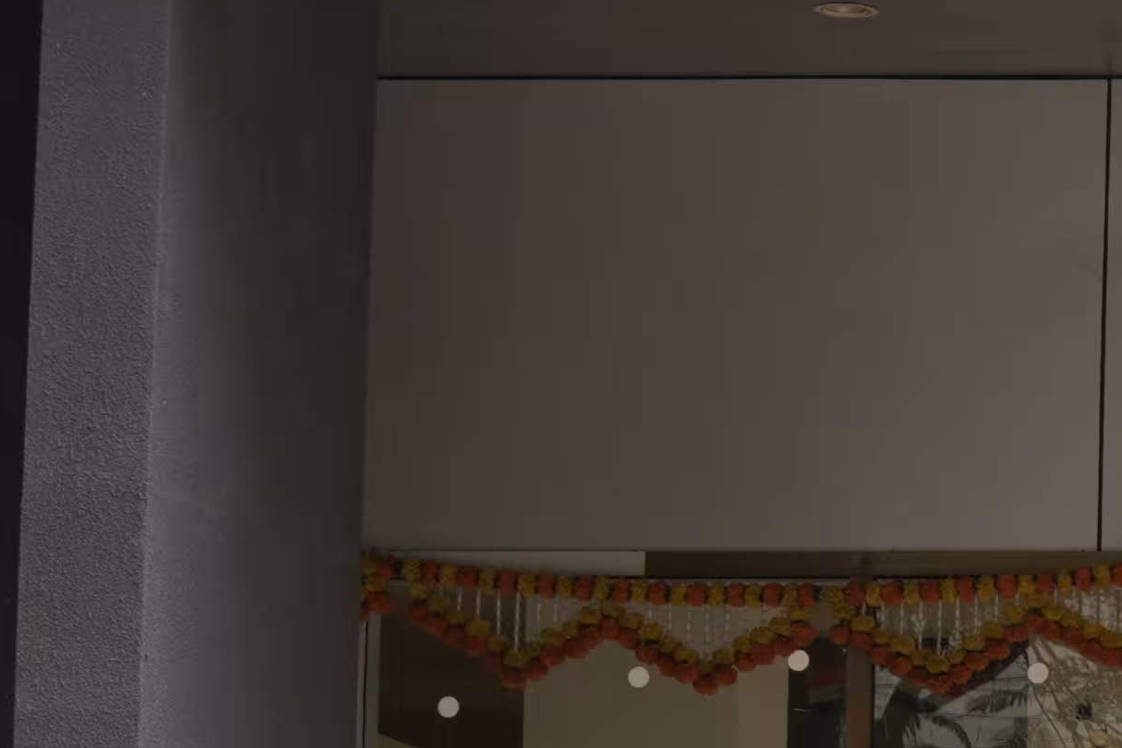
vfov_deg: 7.4
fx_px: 5736
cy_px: 827
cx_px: 2651
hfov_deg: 9.9
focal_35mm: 184
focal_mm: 24
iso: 160
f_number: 6.7
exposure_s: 1/125
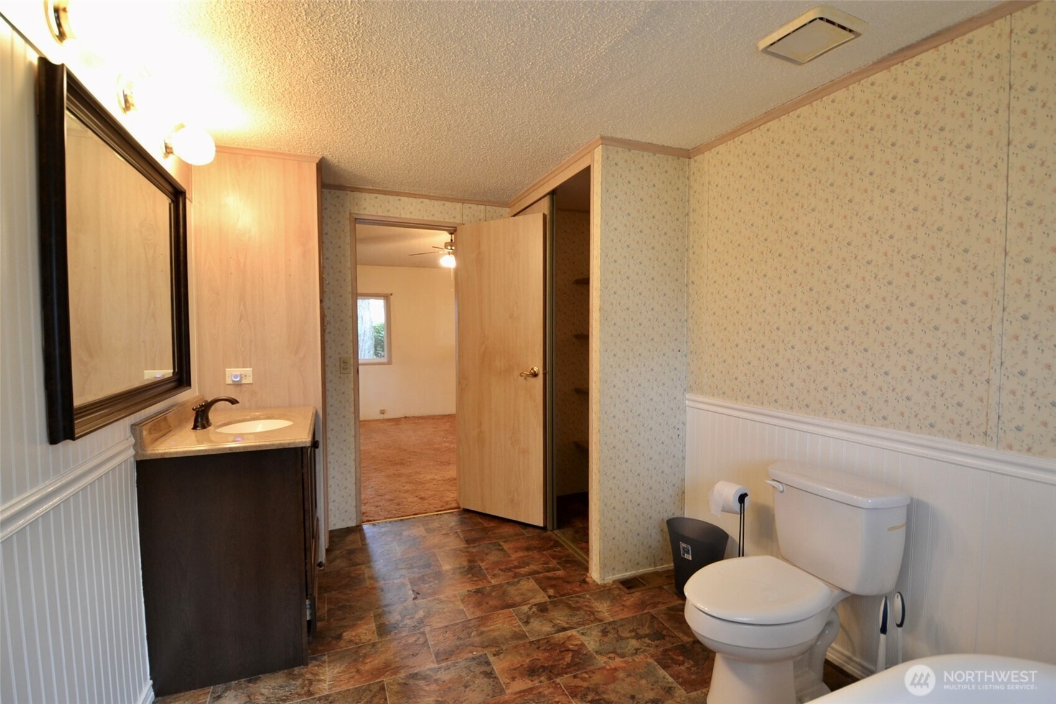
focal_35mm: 15
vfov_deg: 77.3
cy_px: 352
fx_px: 440
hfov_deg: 100.4
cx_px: 528
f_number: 3.5
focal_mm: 10
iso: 400
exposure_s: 1/25
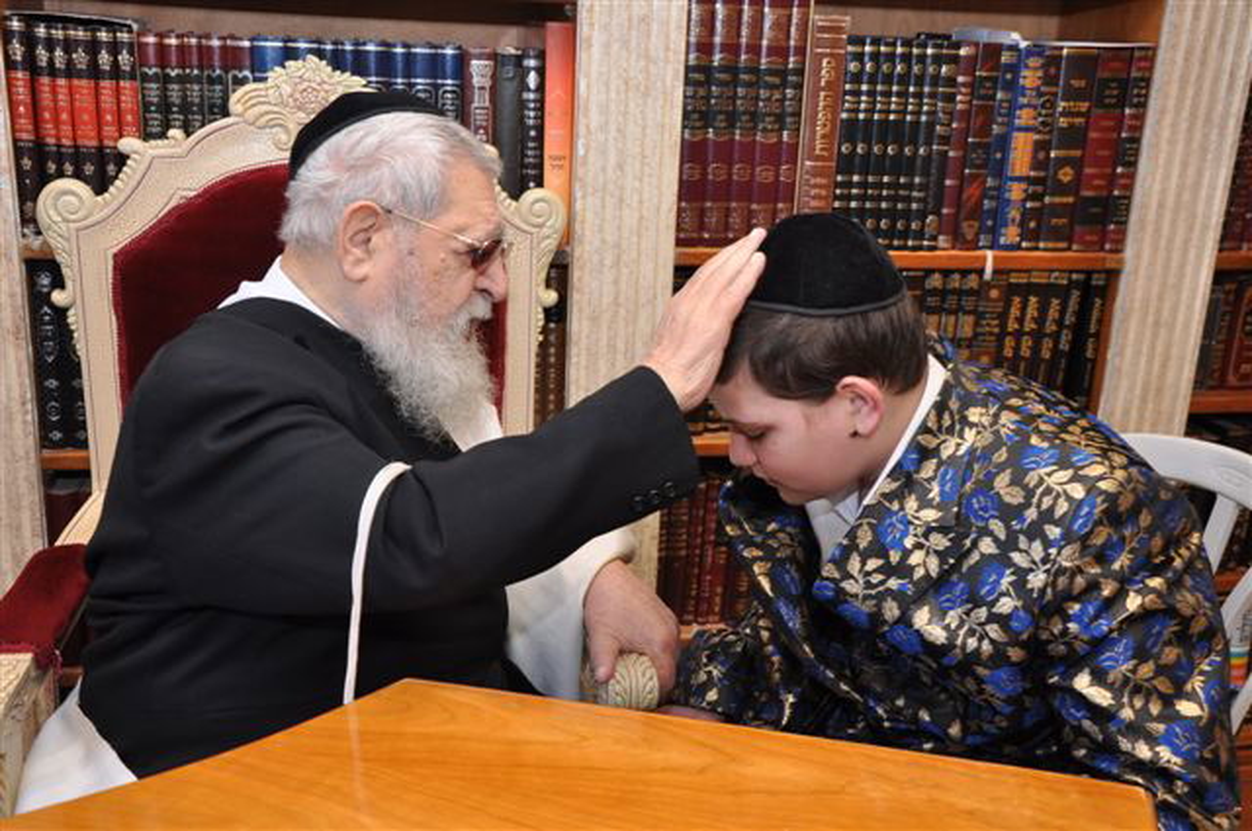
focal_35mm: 39
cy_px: 416
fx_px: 1355
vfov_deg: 34.1
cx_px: 626
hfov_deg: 49.6
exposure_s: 1/60
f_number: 5.6
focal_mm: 26
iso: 320
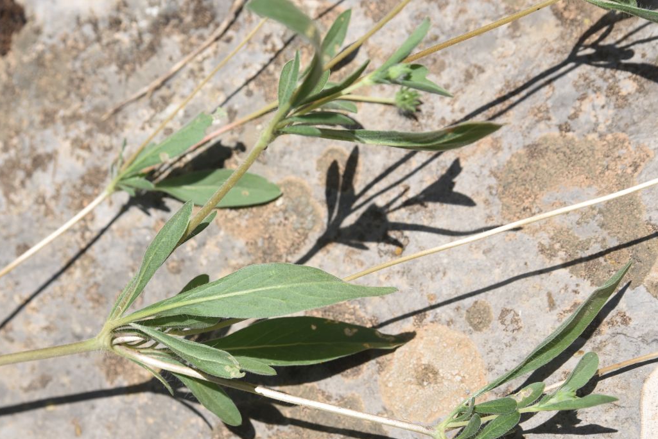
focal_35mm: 71
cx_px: 265
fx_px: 1298
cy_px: 247
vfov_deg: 19.2
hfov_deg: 28.4
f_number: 8
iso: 100
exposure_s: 1/320
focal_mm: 56
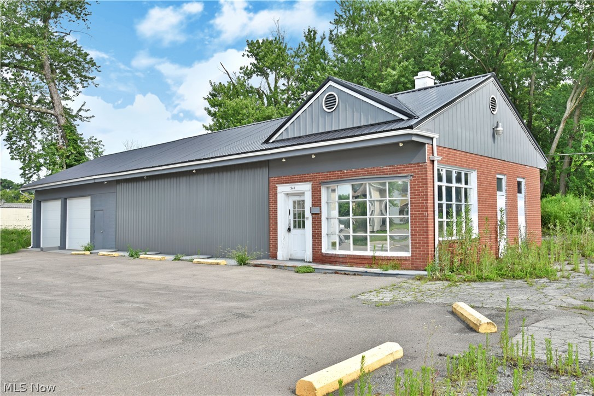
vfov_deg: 43.6
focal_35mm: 30
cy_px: 198
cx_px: 297
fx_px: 495
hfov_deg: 61.9
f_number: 4.5
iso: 200
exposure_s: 1/400
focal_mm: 20
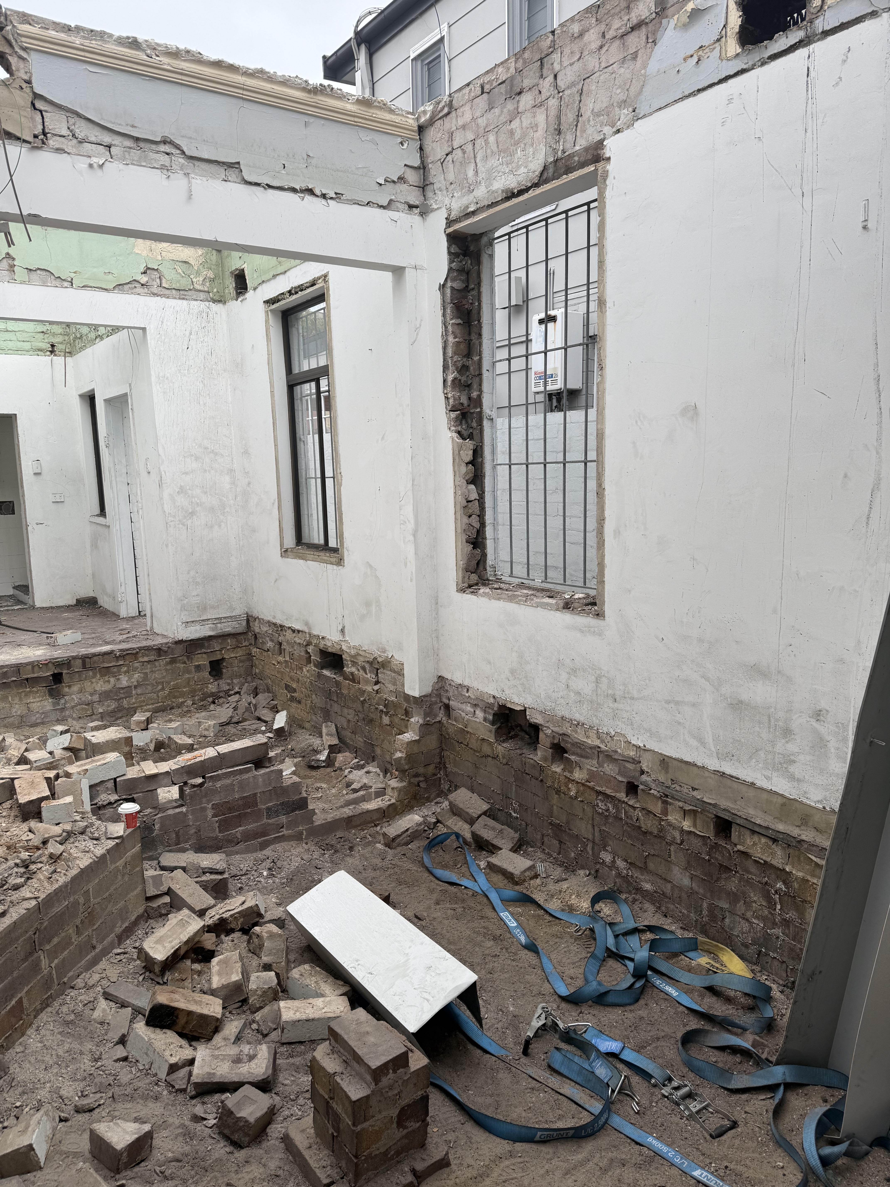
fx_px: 823
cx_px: 445
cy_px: 594
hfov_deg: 56.8
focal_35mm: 24
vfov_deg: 71.6
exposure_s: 1/365
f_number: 1.78
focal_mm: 6.76
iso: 80
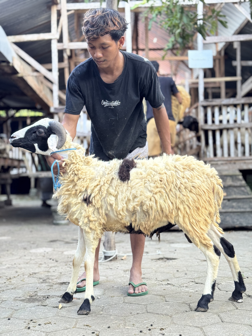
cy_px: 168
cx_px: 126
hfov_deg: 30.3
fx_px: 466
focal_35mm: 48
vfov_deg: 39.7
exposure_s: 1/60
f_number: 1.78
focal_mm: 6.76
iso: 250
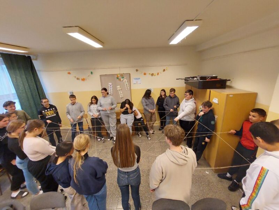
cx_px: 140
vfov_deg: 89.9
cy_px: 105
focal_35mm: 13
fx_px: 105
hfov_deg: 106.2
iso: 200
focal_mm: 1.74
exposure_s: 1/50
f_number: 2.2
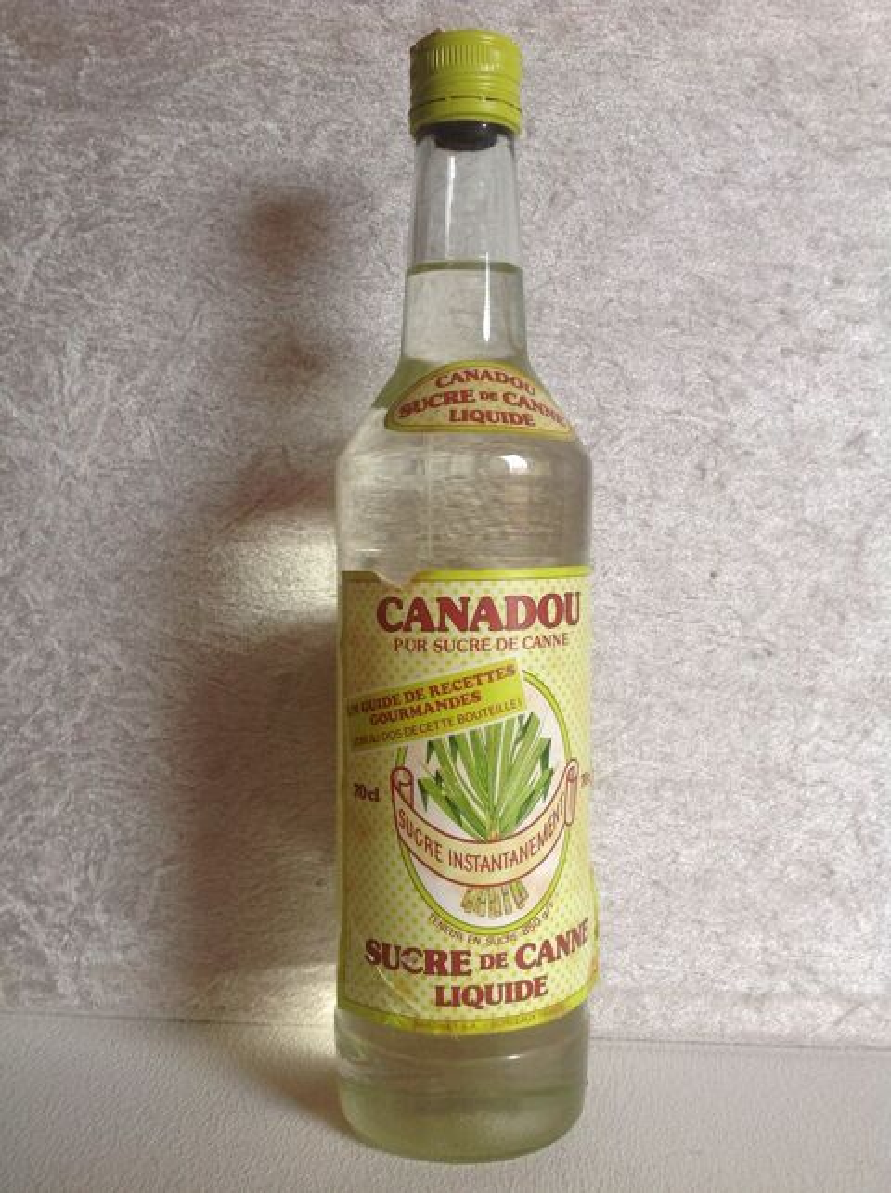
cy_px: 596
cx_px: 446
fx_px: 1205
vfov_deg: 52.7
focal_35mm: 35
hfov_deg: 40.6
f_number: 2.4
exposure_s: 1/15
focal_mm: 4.28
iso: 80
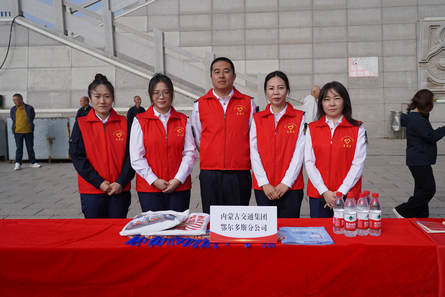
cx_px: 222
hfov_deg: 55.8
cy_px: 148
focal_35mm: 34
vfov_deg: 38.9
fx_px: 420
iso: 100
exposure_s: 1/1250
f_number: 4.5
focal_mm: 34
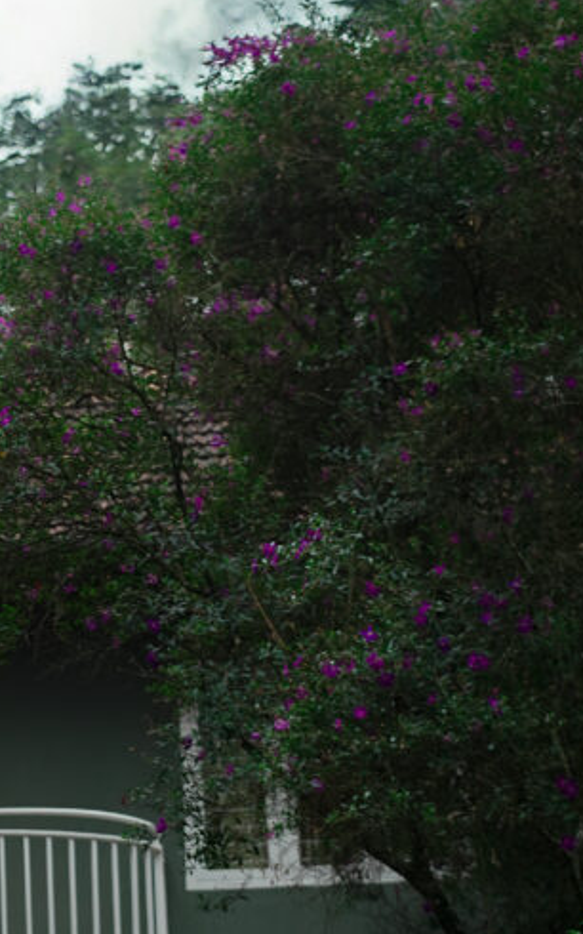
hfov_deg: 7.2
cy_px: 680
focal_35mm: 181
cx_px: -50
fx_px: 4604
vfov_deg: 11.6
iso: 1250
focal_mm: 85
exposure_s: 1/100
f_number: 2.8
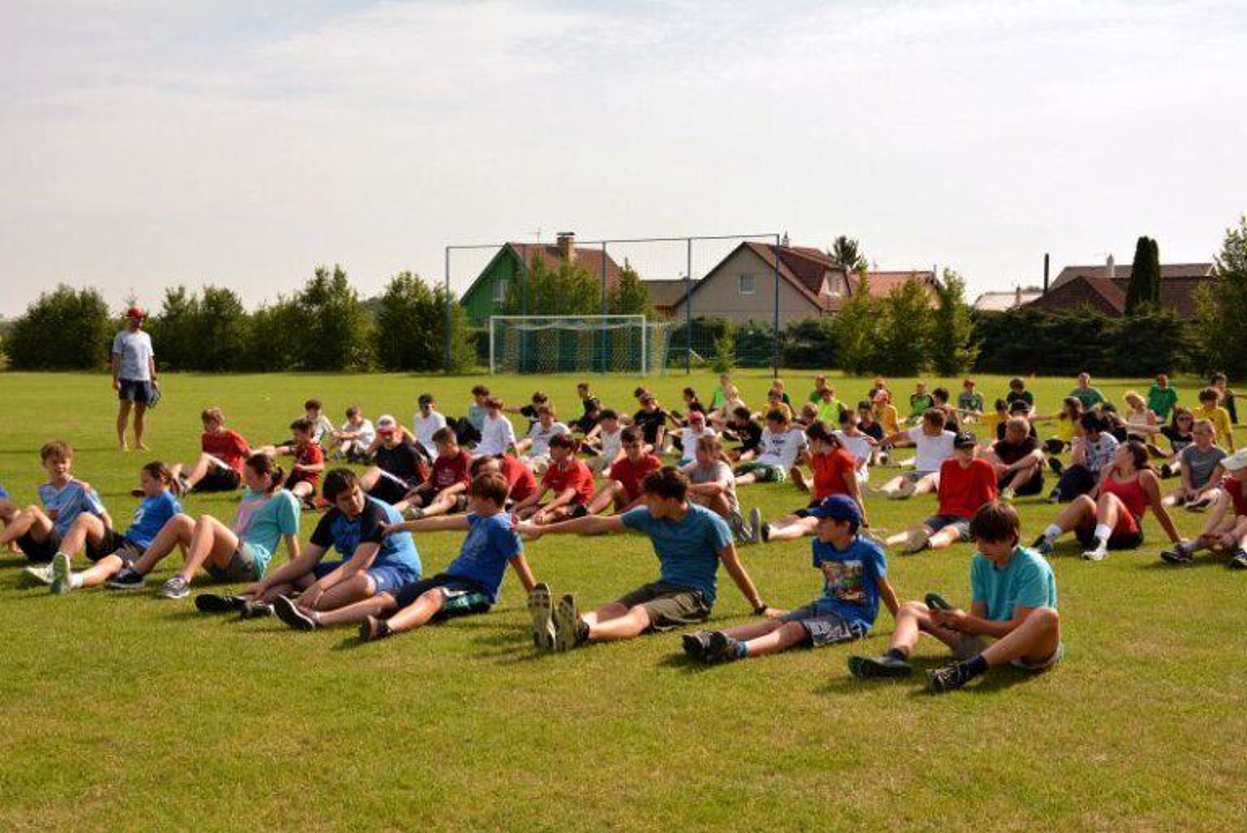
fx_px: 1560
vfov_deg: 29.9
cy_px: 416
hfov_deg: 43.6
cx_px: 624
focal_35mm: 45
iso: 400
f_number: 7.1
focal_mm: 30
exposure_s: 1/1000
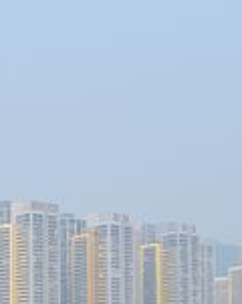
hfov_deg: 11.2
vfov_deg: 13.7
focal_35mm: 137
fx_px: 1233
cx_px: 192
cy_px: 358
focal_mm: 21
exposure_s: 1/500
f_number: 6.3
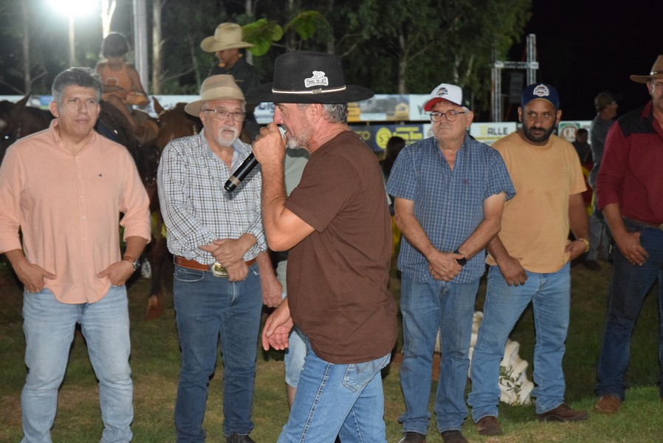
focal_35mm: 66
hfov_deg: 30.5
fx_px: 1216
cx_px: 332
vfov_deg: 20.6
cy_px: 222
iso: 3200
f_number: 4.2
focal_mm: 44
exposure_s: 1/60
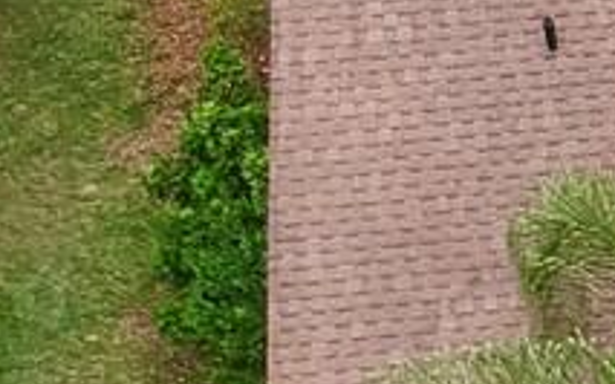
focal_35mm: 199
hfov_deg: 9.5
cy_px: 130
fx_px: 3335
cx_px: 1444
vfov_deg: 6.6
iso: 100
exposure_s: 1/320
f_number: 2.6
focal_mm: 4.49
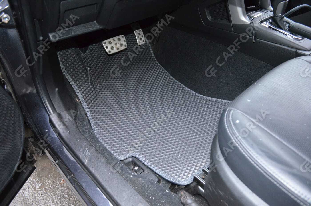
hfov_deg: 67.5
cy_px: 103
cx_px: 156
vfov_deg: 47.7
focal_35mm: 27
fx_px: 233
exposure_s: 1/30
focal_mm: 18
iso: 3200
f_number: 3.5
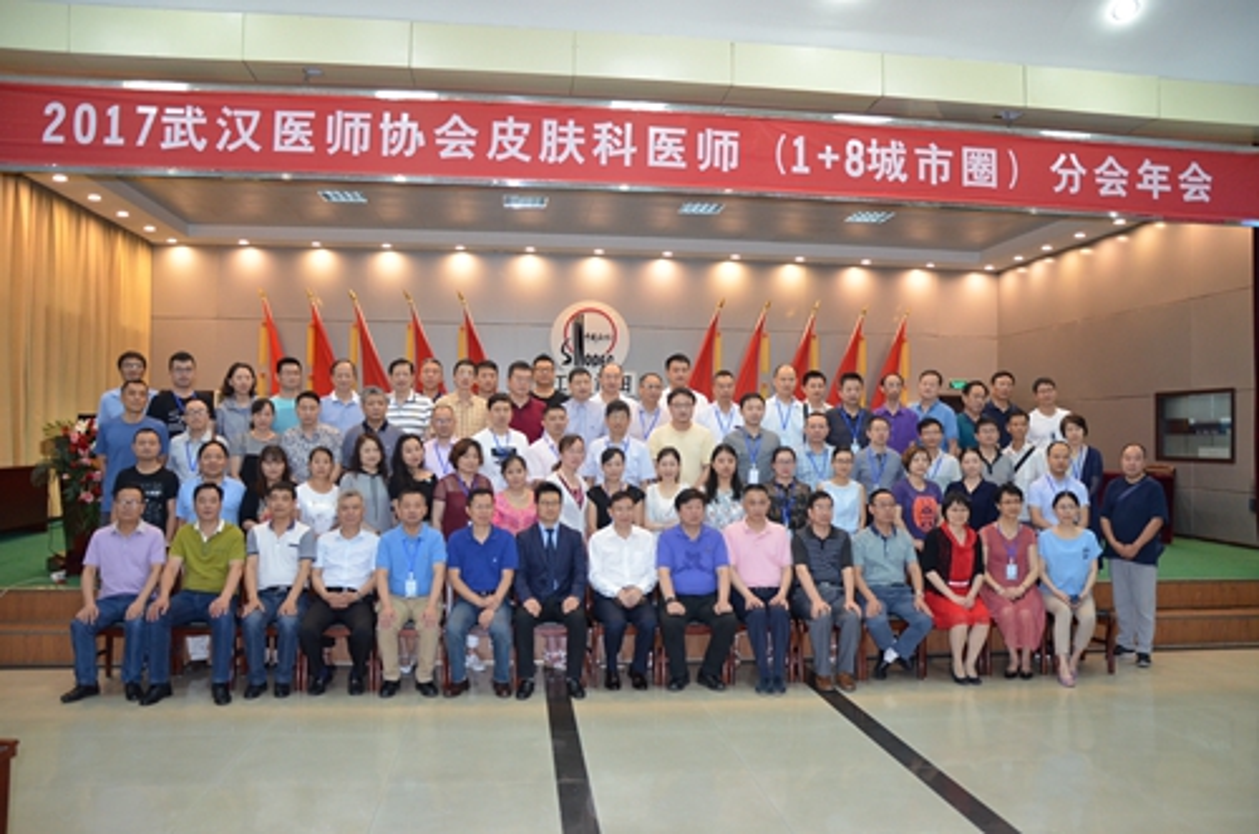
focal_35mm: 27
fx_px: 942
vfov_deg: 47.7
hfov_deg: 67.5
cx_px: 630
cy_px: 417
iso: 1400
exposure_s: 1/60
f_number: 3.5
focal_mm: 18
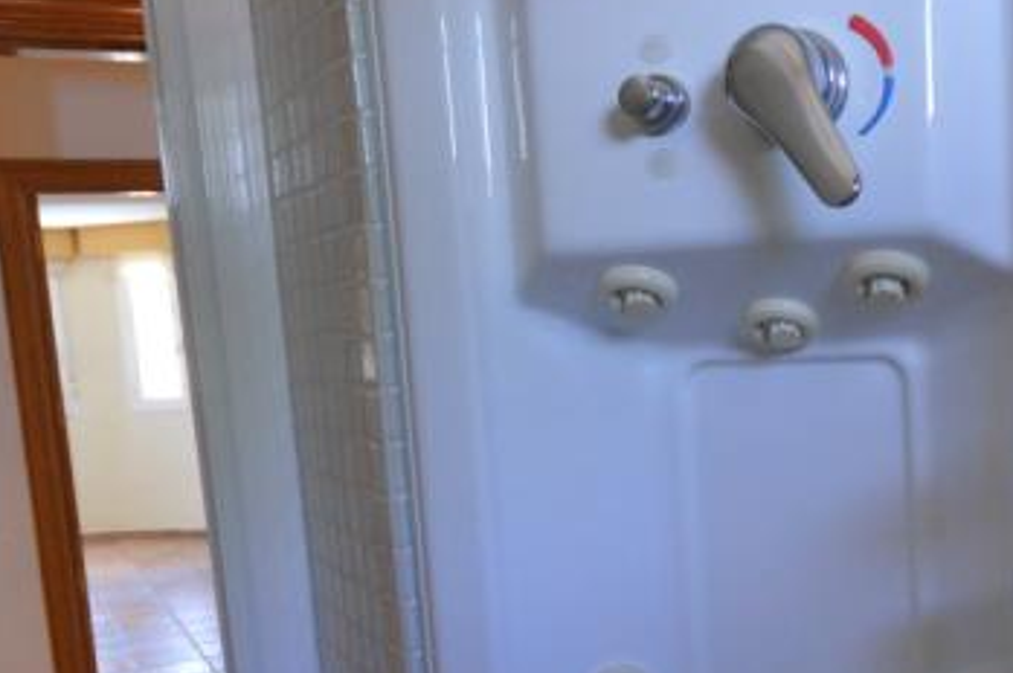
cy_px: 442
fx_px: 1237
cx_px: 784
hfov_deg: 42.9
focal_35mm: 44
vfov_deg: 30.3
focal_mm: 10
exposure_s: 1/60
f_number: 4
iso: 1250
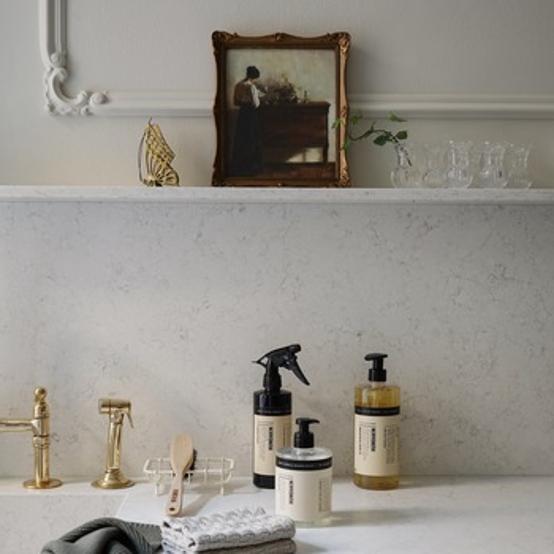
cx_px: 275
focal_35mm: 49
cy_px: 333
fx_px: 887
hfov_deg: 34.7
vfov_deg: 34.6
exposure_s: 1/1.25
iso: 50
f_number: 4
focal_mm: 38
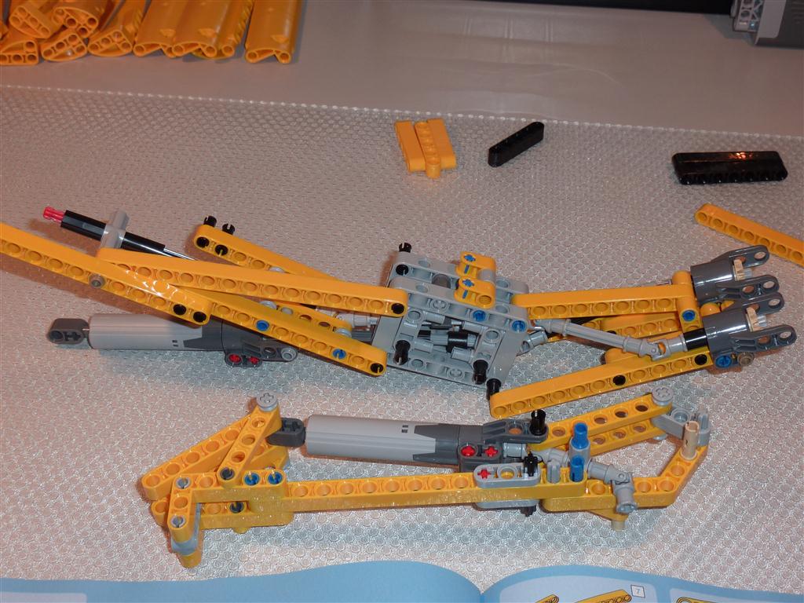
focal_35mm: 52
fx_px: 1208
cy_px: 302
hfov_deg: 36.8
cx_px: 402
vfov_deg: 28.0
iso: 100
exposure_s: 1/30
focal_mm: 8.5
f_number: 3.8
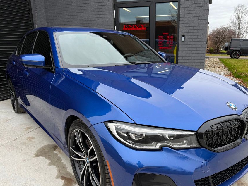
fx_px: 208
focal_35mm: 29
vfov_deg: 48.1
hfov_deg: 61.3
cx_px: 143
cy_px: 108
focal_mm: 6.76
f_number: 1.78
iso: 80
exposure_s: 1/708
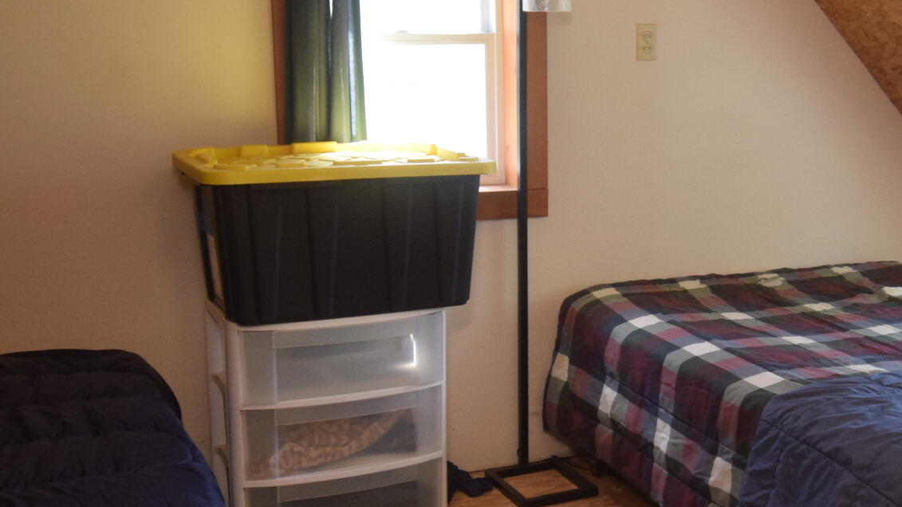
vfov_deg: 23.9
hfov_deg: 40.4
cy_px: 297
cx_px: 648
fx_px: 1196
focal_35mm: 50
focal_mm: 12
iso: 800
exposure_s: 1/125
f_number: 5.6
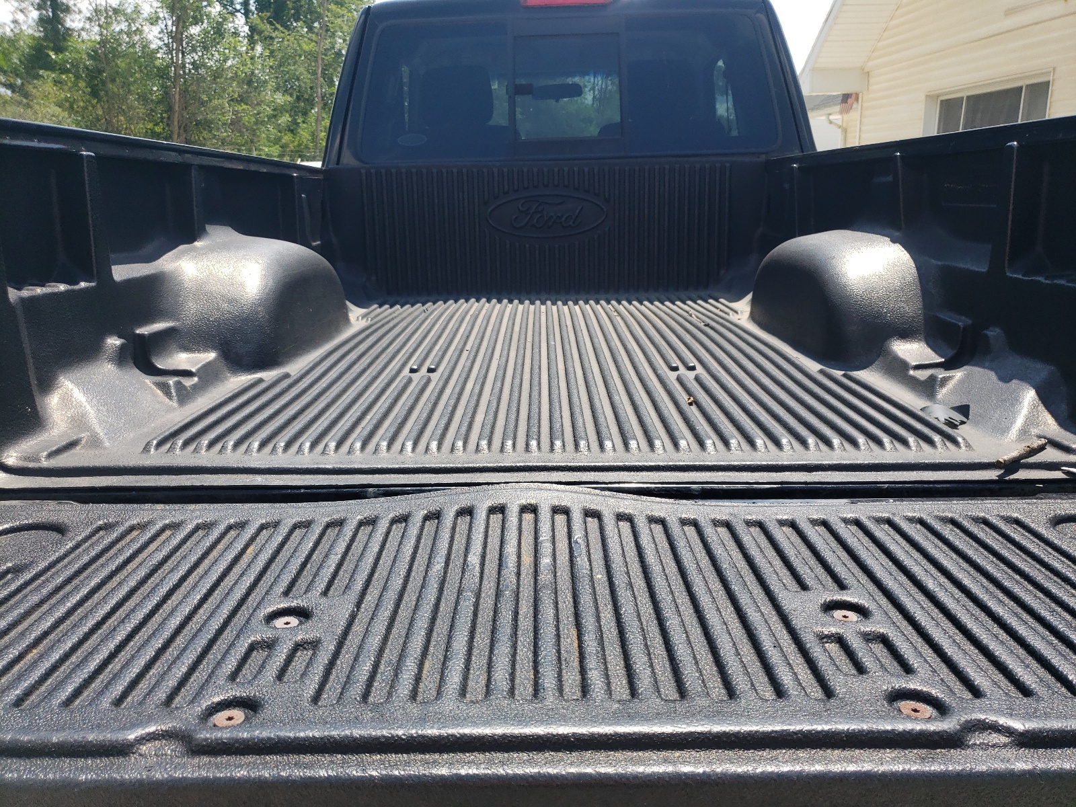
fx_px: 808
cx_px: 538
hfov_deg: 67.3
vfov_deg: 53.1
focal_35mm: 26
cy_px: 404
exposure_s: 1/1667
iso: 50
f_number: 1.5
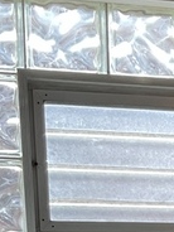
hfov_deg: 8.2
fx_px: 1139
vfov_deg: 10.7
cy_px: 459
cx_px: 385
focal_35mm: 170
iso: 25
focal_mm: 3
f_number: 1.8
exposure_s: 1/120
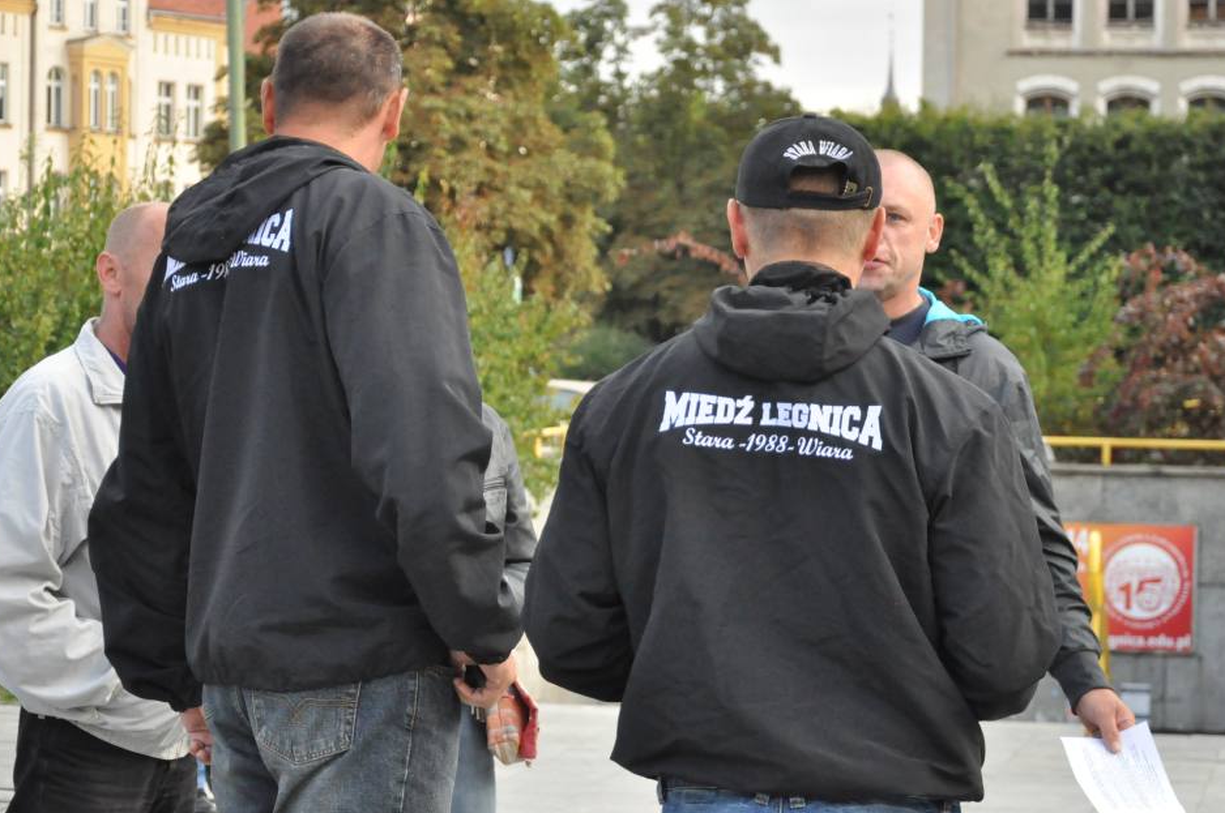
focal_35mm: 95
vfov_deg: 14.4
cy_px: 401
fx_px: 3229
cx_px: 633
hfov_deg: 21.5
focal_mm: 58
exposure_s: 1/1250
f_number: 5
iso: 2000
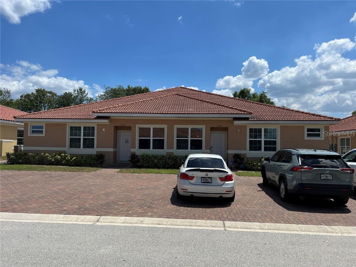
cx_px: 178
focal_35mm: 26
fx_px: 267
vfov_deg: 53.1
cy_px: 134
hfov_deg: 67.3
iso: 50
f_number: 1.5
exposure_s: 1/6579
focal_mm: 5.7
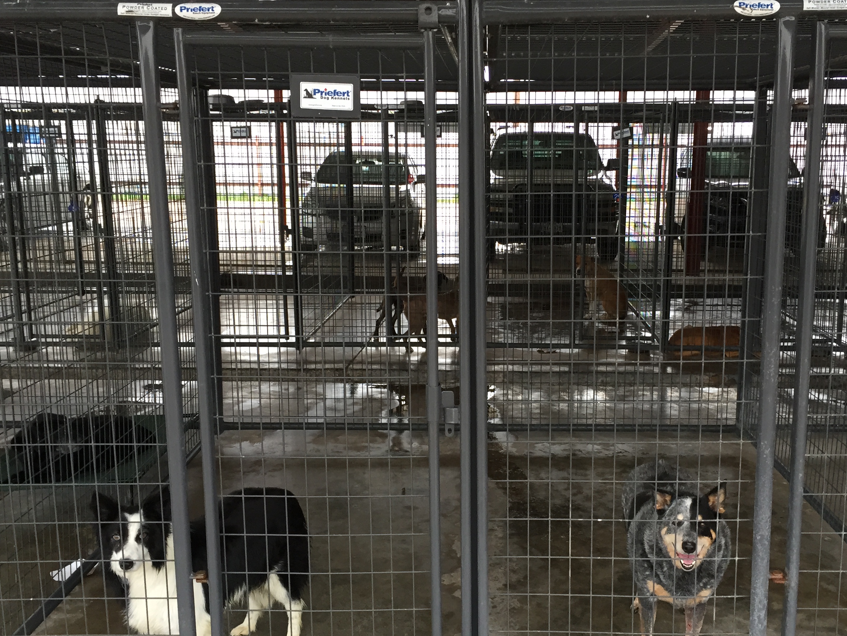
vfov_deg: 35.9
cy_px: 355
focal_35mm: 40
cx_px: 482
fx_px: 979
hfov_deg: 46.7
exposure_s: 1/30
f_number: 2.2
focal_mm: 4.15
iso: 40
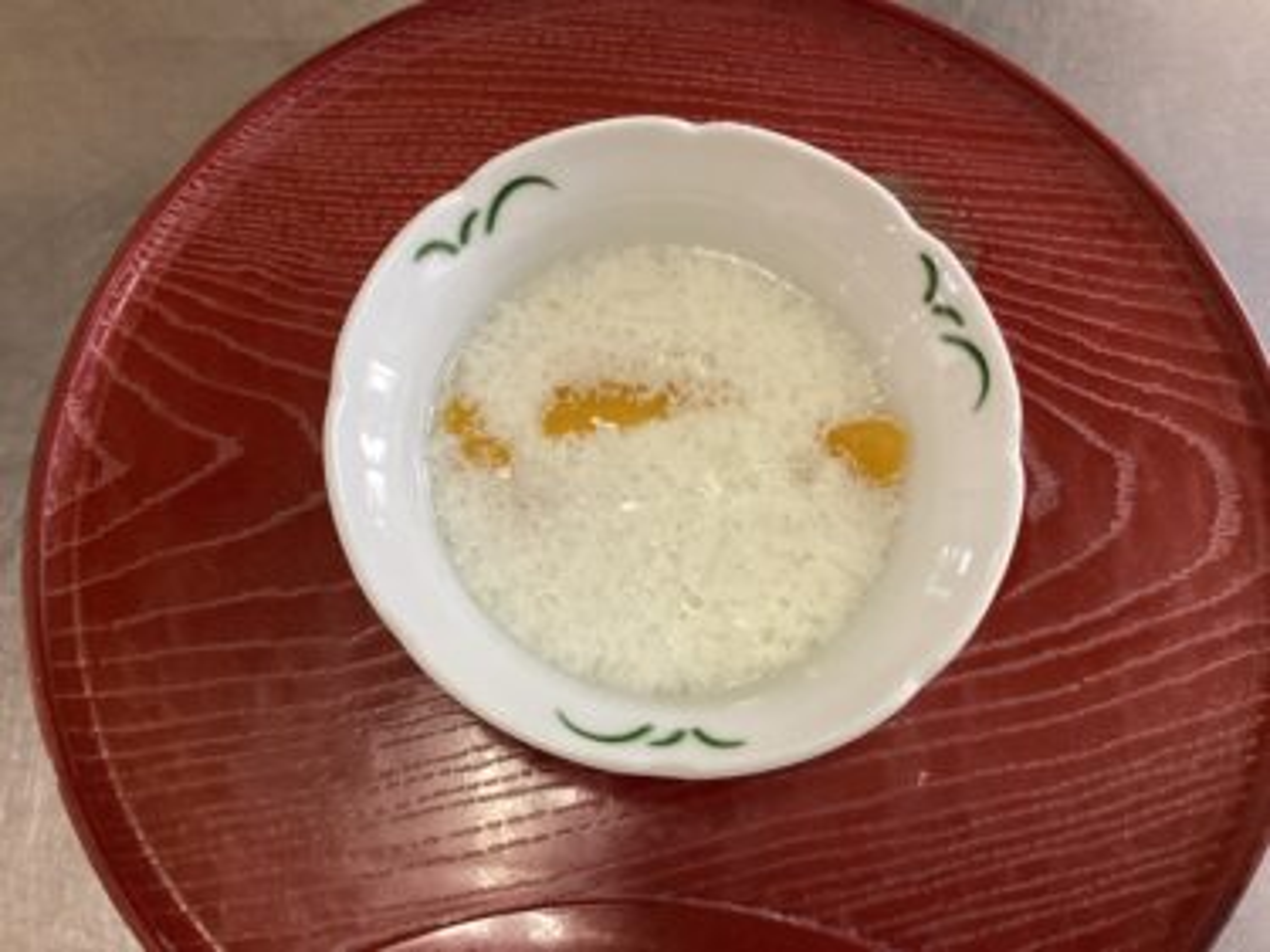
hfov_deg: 58.4
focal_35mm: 31
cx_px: 635
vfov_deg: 45.4
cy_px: 476
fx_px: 1137
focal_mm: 3.3
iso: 200
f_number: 2.4
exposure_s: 1/60
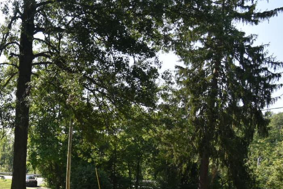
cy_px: 160
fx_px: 252
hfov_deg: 49.2
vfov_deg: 39.0
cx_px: 6
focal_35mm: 32
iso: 100
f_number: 6.3
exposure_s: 1/200
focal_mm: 10
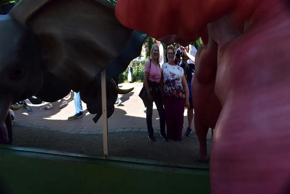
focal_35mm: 27
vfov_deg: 48.0
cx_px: 145
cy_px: 97
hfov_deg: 67.4
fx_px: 218
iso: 400
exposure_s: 1/200
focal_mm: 18
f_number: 10
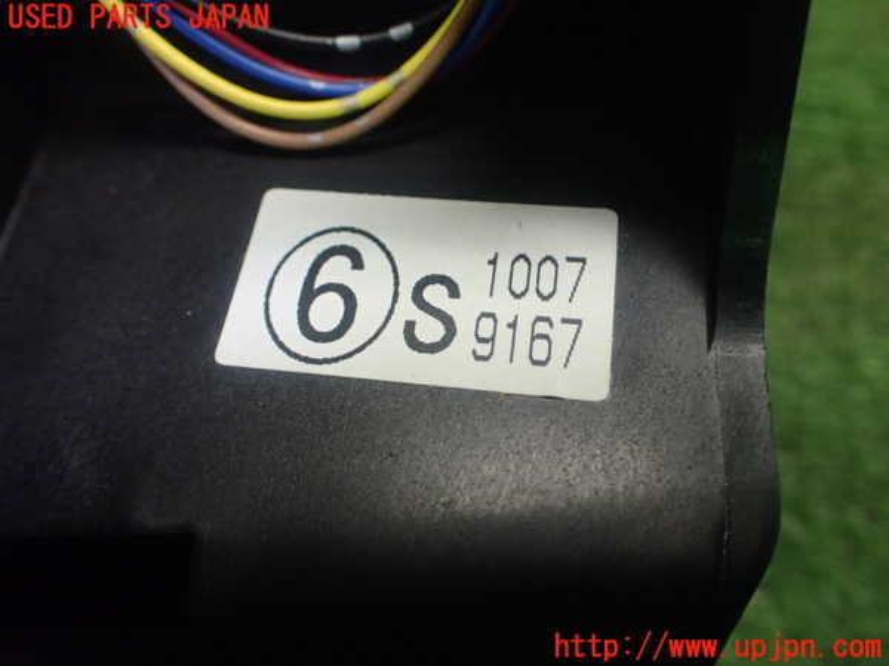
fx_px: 770
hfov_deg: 60.0
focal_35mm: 30
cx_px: 444
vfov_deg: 46.8
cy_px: 333
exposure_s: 1/125
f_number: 2.3
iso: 640
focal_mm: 5.4
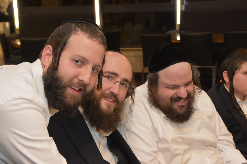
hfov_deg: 29.9
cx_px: 124
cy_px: 82
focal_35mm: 68
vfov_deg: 20.2
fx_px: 463
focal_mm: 45
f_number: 4.8
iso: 2000
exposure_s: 1/60
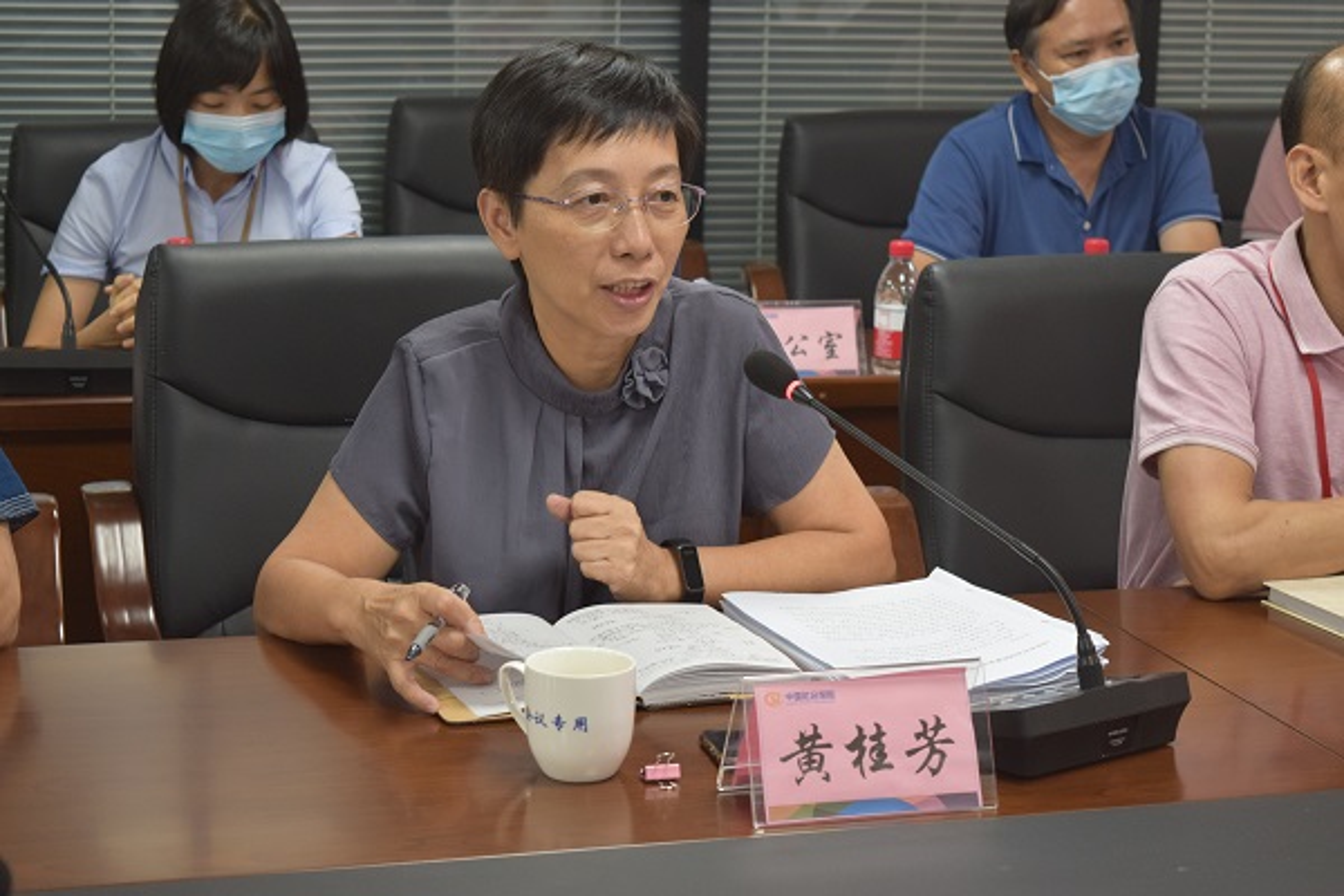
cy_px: 448
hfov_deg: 26.0
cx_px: 672
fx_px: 2912
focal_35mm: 78
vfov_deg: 17.5
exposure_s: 1/60
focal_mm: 52
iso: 900
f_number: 5.6
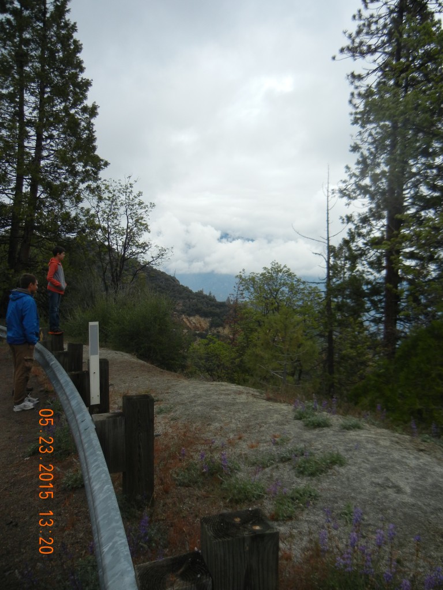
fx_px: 512
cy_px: 295
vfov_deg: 60.0
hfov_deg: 46.8
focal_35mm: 30
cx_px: 222
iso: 160
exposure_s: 1/361
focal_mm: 5.4
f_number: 7
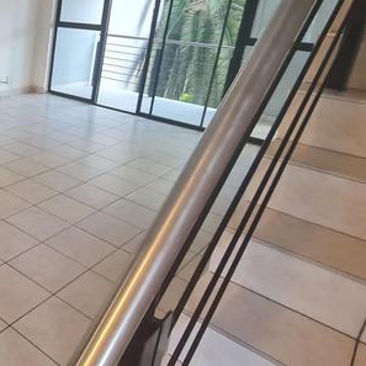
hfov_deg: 41.3
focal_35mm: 31
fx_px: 371
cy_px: 121
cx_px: -42
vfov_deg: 51.5
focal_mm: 2.2
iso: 250
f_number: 2.2
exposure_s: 1/50
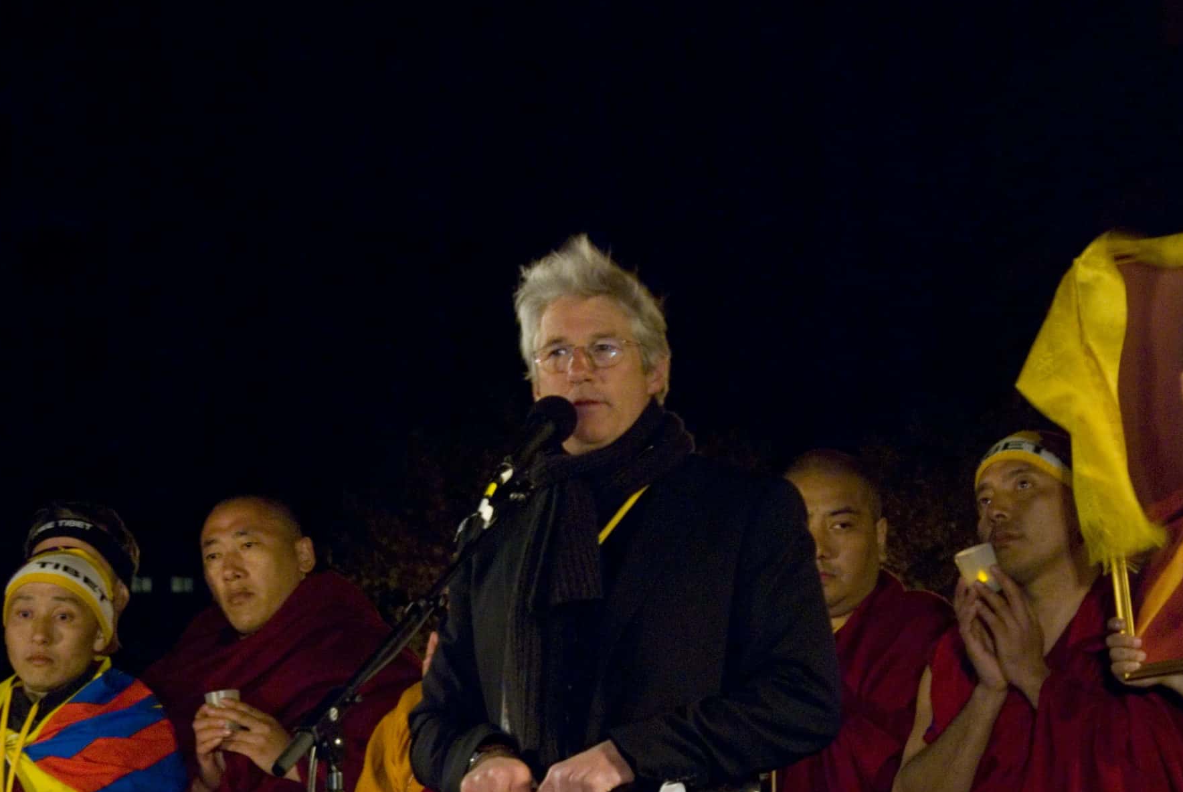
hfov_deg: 13.5
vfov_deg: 9.1
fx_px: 5001
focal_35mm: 152
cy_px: 398
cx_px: 804
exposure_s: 1/25
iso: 800
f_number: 5.6
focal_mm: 70
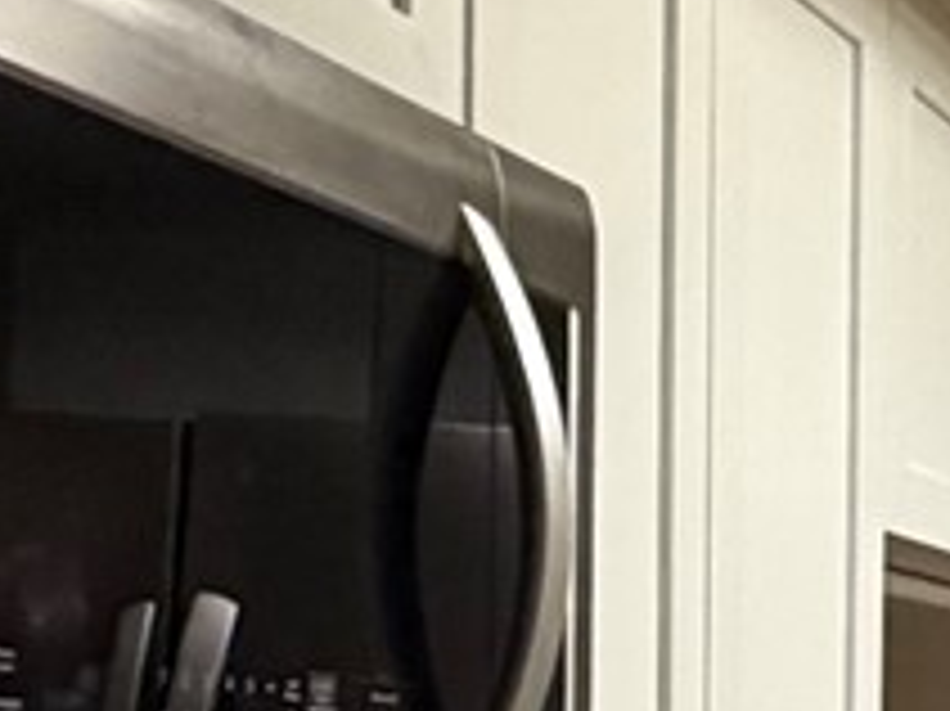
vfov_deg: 13.2
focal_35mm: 106
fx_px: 2907
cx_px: 1900
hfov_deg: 15.1
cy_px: 1044
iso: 400
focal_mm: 2.22
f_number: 2.2
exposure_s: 1/60
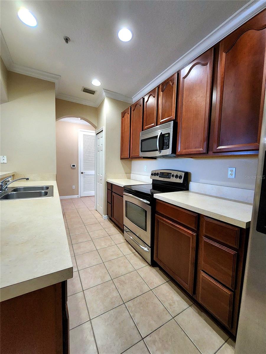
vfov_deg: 106.2
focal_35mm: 13
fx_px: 133
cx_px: 133
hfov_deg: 90.0
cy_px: 177
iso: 320
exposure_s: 1/50.3
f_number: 2.2
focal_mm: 1.13
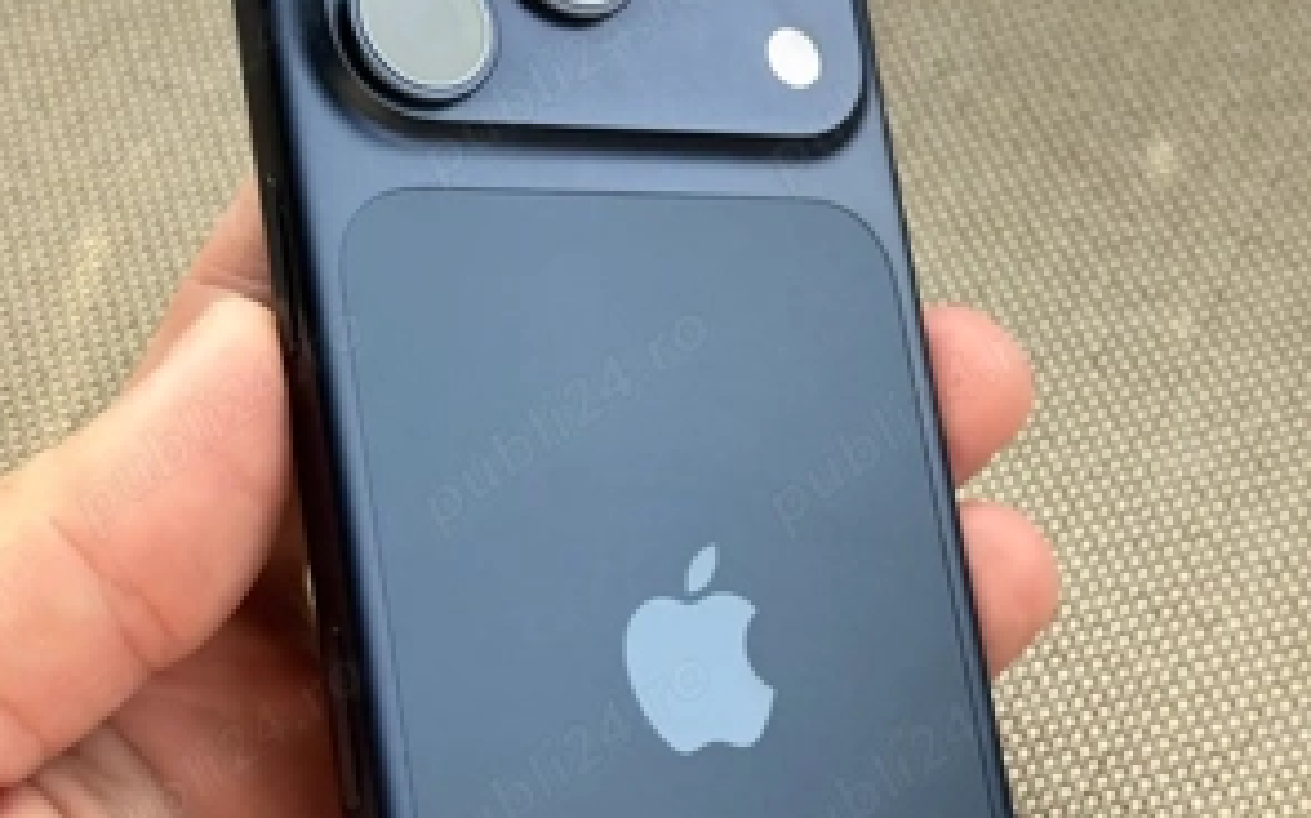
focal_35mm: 69
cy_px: 471
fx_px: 2464
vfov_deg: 18.8
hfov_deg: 29.8
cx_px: 653
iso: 64
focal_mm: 6.76
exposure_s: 1/343
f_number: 1.78
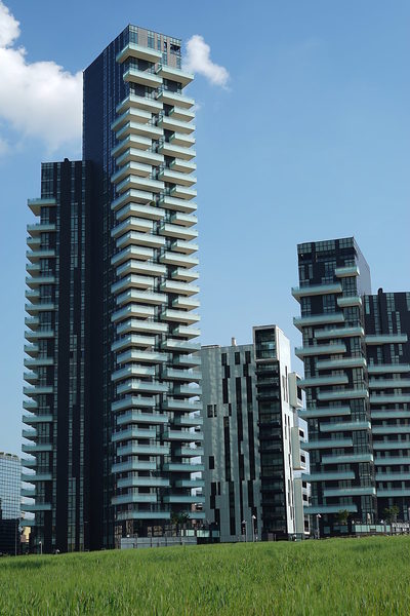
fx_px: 940
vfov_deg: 36.2
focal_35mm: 55
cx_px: 205
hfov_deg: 24.6
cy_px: 308
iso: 50
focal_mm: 55
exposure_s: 1/50
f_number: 14
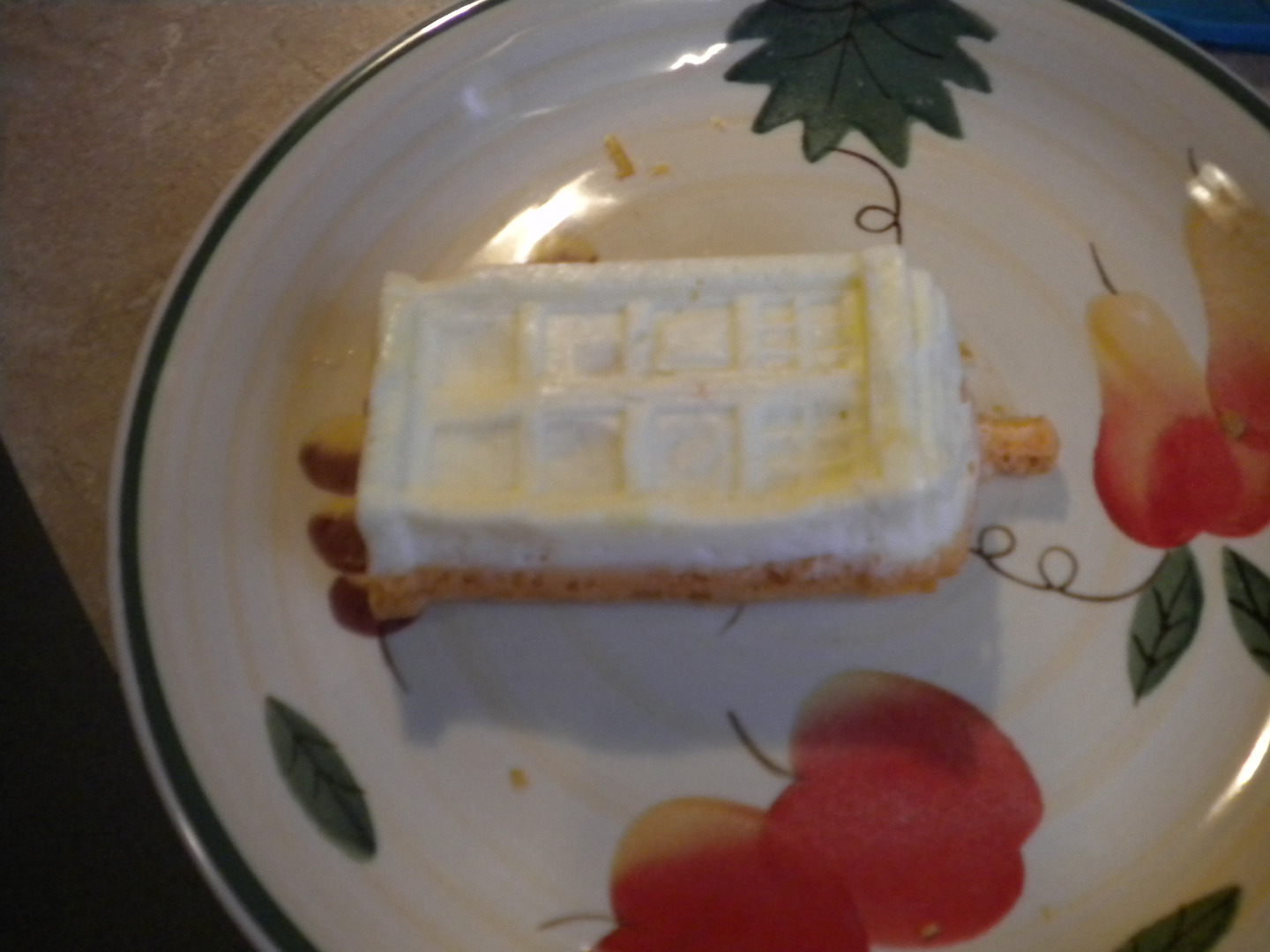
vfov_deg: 40.7
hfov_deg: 52.6
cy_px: 476
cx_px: 635
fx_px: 1284
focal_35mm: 35
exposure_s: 1/70.8
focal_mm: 6.3
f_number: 3.1
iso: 400
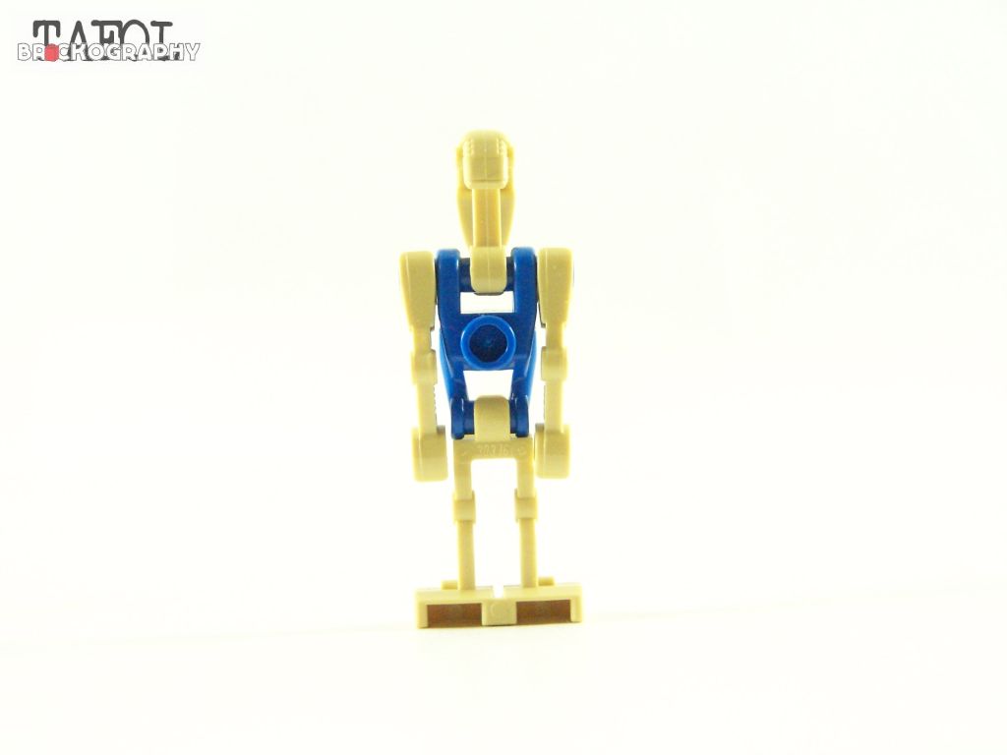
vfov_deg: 12.7
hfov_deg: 16.8
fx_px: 3404
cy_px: 378
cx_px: 504
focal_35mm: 117
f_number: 3.6
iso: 400
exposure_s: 1/60
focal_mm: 19.4
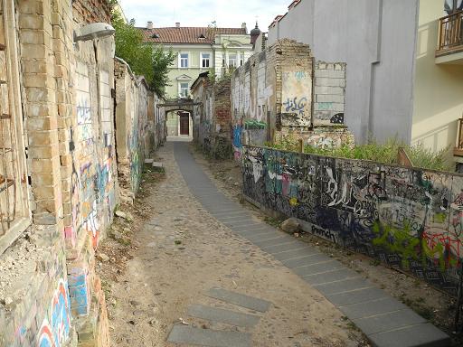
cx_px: 232
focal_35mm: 28
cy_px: 174
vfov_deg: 49.7
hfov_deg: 63.4
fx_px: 375
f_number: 2.8
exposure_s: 1/400
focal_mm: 6
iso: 100
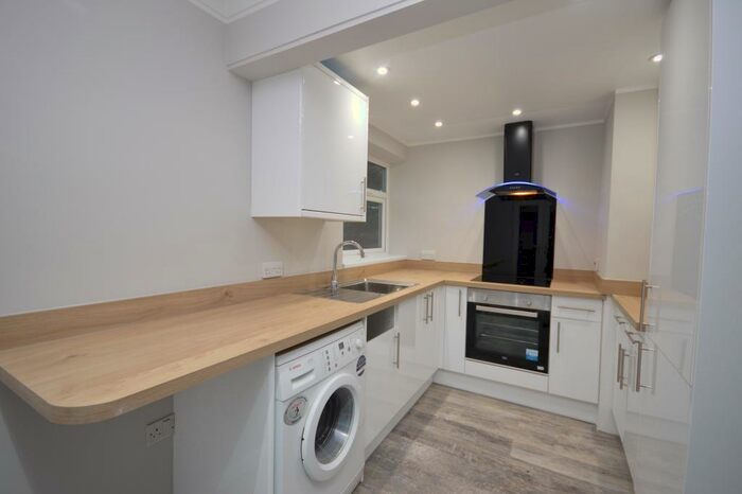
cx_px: 371
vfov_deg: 77.3
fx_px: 309
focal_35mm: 15
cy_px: 247
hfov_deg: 100.4
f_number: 4.5
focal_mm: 10
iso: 400
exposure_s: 1/80
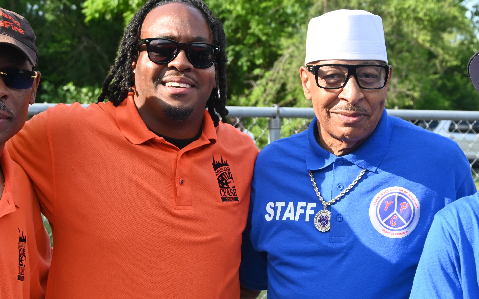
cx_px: 260
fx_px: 1083
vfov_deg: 15.7
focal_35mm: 83
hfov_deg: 24.9
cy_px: 186
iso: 200
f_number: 5.6
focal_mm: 34
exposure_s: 1/250
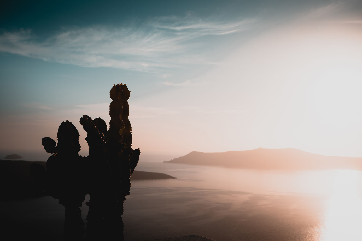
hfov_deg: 46.4
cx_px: 181
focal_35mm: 42
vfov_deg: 31.9
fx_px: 422
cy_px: 120
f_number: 9
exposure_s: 1/400
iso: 100
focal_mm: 42
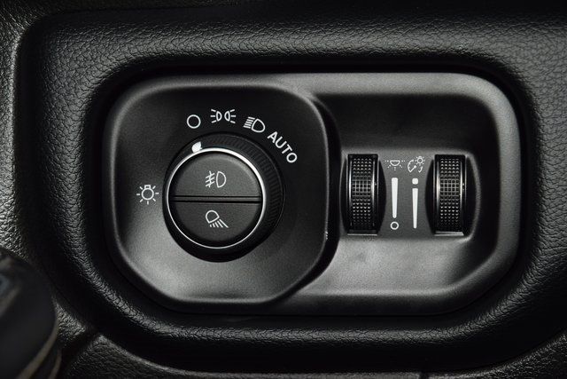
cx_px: 284
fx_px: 1654
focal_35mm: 105
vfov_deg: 13.0
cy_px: 190
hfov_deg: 19.5
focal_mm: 70
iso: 100
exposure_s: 1/125
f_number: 8
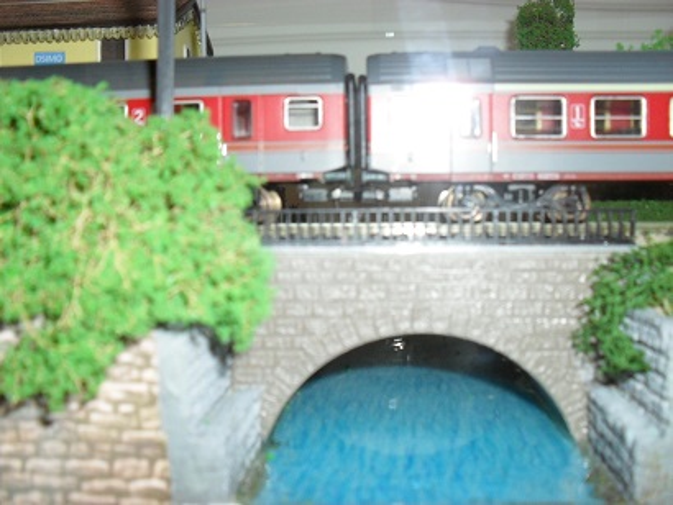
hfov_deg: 52.6
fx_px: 681
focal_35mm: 35
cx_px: 336
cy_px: 252
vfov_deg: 40.7
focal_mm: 6.3
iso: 200
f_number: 3.2
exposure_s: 1/45
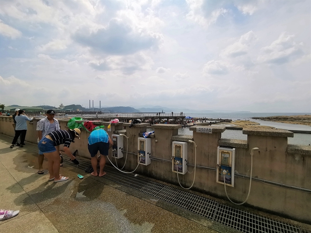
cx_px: 156
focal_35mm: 16
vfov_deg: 78.1
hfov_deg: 94.5
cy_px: 116
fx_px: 144
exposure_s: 1/3021
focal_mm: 2.35
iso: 50
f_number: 2.2
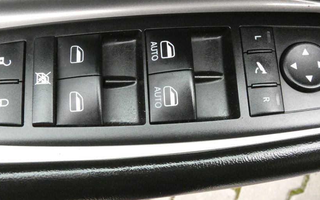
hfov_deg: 40.3
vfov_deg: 25.6
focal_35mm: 50
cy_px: 54
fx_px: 436
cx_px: 156
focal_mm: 6.8
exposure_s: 1/60
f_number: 5.6
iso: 1600
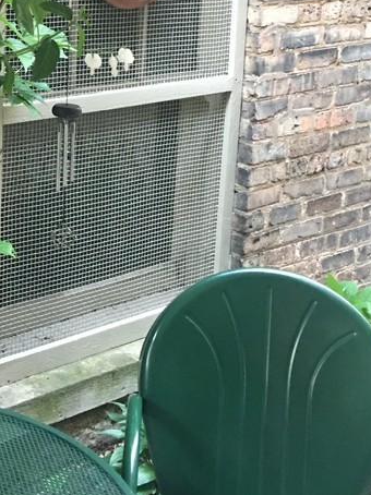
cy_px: 105
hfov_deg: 20.5
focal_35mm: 69
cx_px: -13
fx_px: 987
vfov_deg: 27.7
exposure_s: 1/10
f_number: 2.2
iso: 100
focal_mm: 4.15
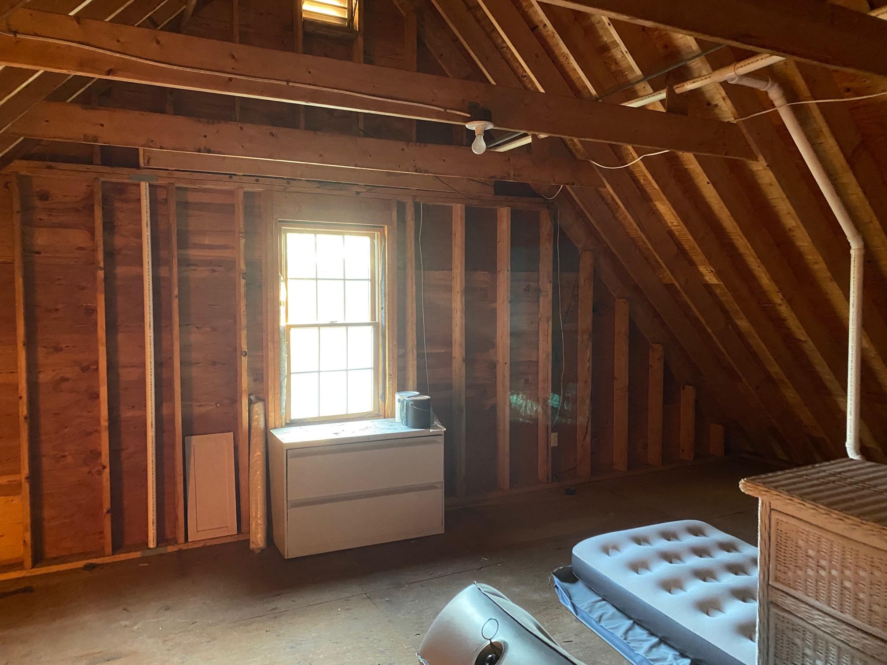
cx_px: 444
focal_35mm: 26
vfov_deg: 53.1
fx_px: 666
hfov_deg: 67.3
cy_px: 332
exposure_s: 1/30
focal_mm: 4.25
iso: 640
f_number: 1.8
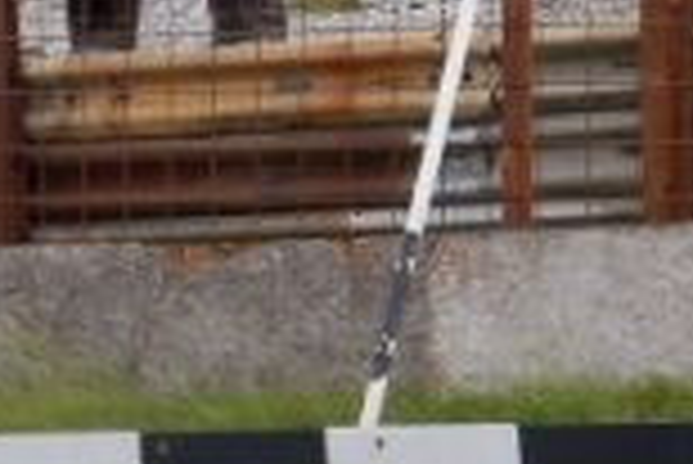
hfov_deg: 4.2
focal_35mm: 485
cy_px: 631
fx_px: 9345
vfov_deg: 2.8
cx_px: -99
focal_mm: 78
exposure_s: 1/800
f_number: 5.6
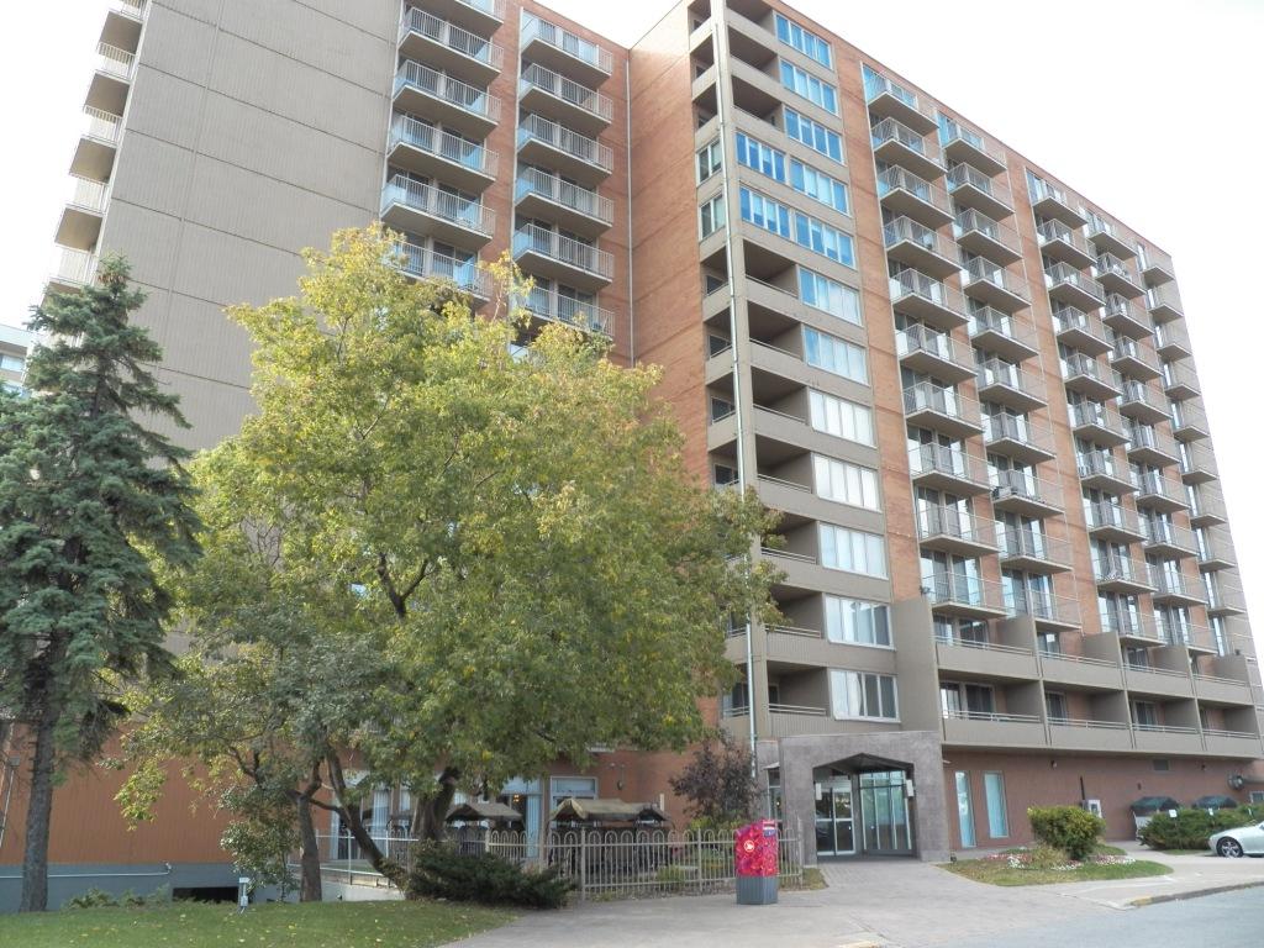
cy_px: 474
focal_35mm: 28
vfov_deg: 49.7
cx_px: 632
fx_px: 1022
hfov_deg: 63.4
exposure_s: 1/250
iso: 125
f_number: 4
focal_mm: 4.9
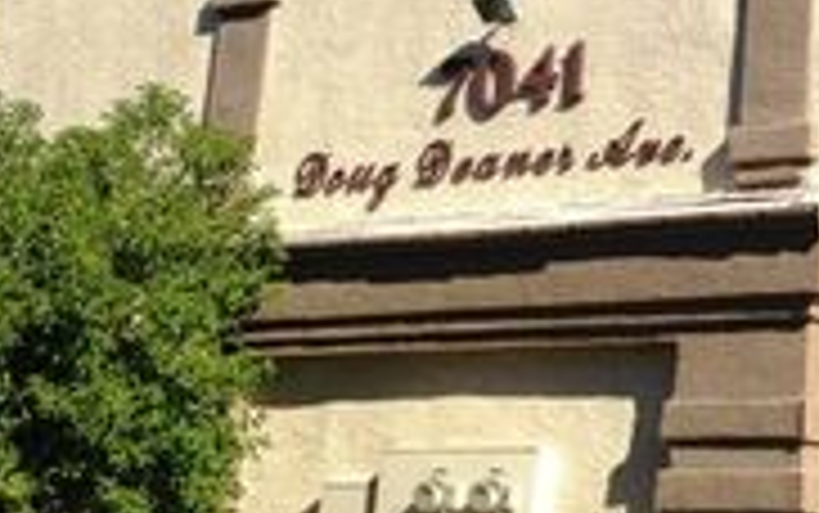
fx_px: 2144
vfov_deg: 13.5
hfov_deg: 20.8
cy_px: 47
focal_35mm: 96
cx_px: 850
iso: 50
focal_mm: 4.12
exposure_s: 1/1695
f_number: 2.4
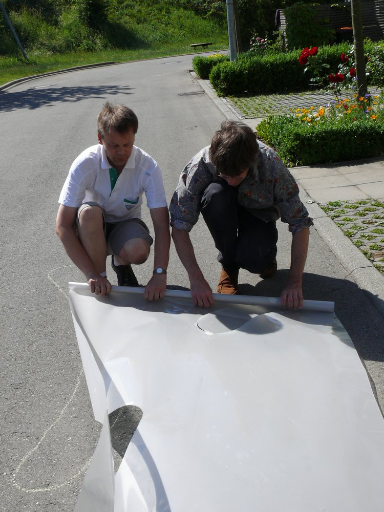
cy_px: 256
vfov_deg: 40.4
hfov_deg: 30.9
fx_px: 695
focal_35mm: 47
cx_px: 192
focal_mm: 9.2
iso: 100
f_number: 5.6
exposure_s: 1/500
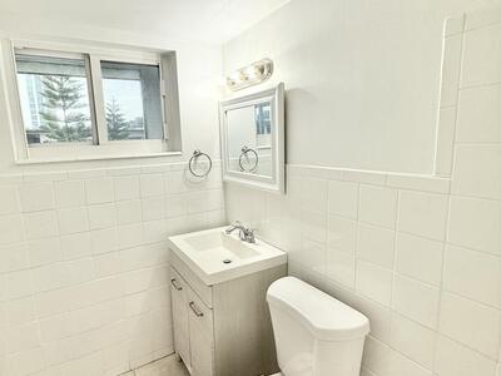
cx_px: 250
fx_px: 203
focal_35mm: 14
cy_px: 188
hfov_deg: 102.1
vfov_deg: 85.7
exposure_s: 1/158
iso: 50
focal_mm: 2.22
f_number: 2.2
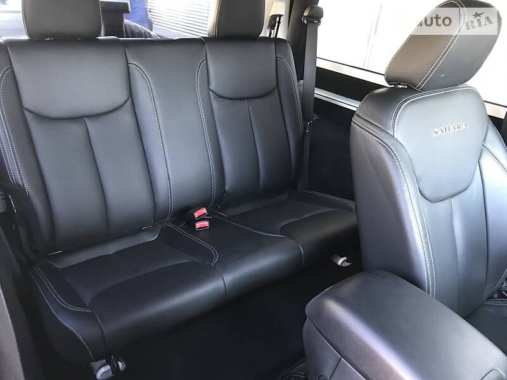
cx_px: 254
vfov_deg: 49.7
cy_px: 190
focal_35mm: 28
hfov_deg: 63.4
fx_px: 410
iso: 100
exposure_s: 1/17
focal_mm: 4
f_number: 1.8
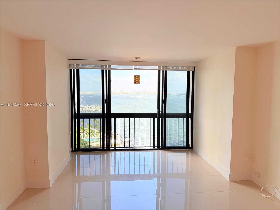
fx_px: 194
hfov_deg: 71.6
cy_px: 105
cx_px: 140
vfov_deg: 56.8
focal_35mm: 24
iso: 100
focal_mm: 6.76
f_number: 1.78
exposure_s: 1/715
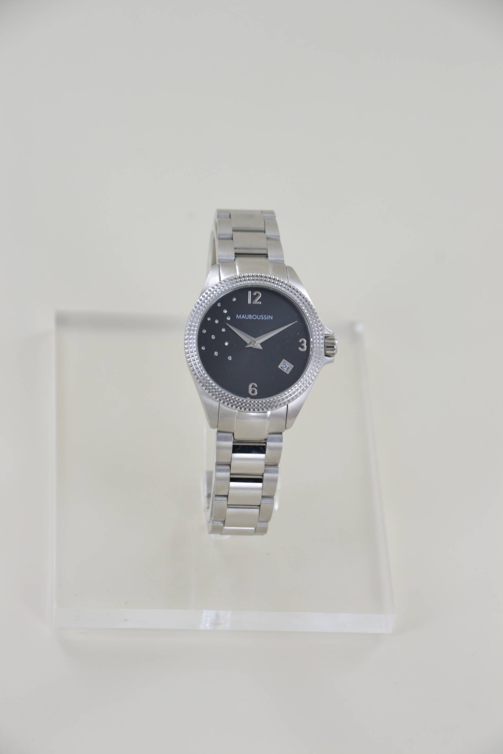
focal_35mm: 135
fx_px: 2829
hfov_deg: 10.2
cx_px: 252
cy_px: 377
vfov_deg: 15.2
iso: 400
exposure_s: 1/80
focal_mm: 90
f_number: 8
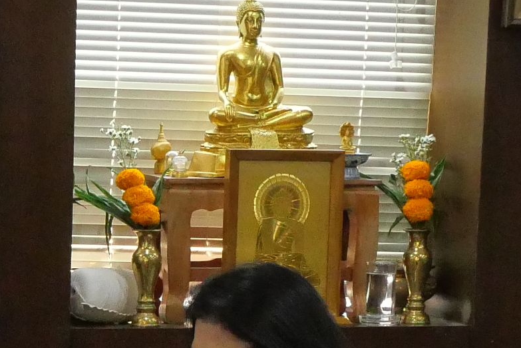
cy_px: 515
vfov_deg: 8.1
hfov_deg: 12.2
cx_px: -1
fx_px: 2404
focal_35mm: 166
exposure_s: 1/160
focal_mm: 17
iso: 3200
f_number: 5
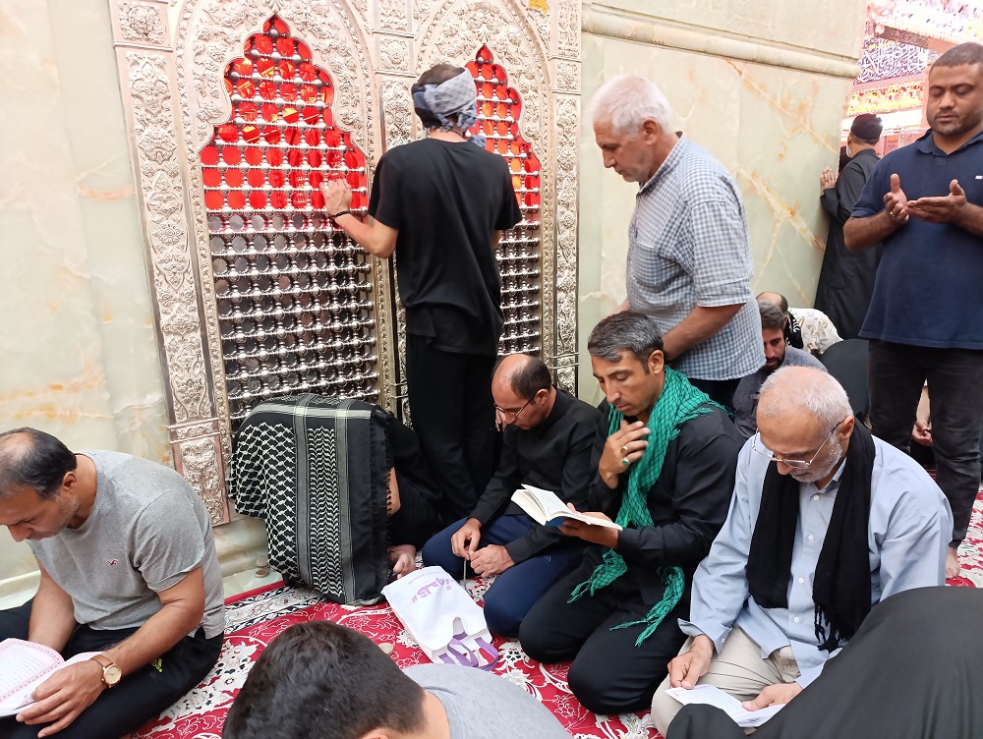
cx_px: 492
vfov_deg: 59.0
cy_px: 370
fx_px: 654
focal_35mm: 23
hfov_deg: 73.9
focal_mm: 6.14
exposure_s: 1/60
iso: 800
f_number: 1.6
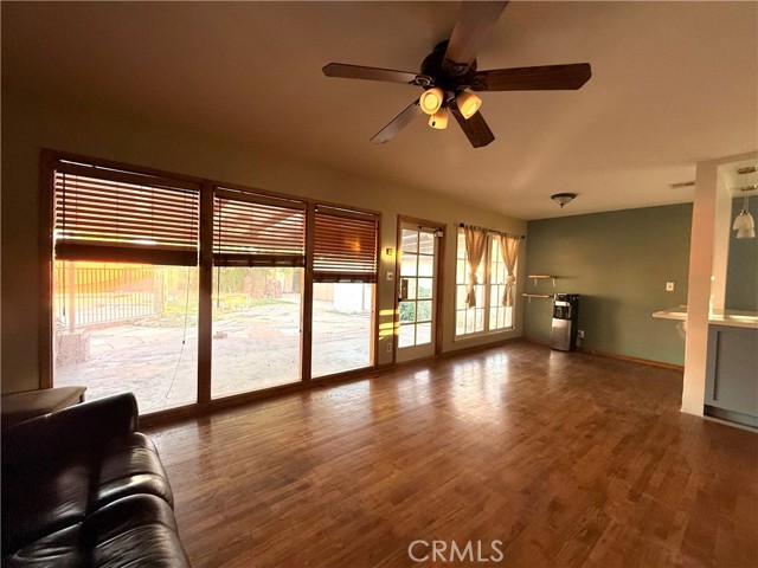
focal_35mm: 14
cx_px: 379
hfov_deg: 102.1
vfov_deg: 85.7
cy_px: 284
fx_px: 307
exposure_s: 1/99
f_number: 2.2
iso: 200
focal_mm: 2.22
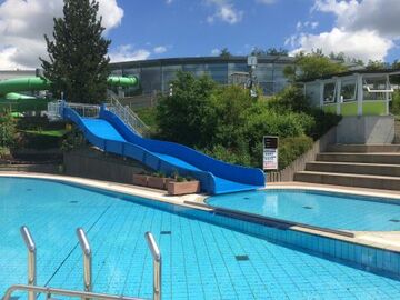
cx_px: 200
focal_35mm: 29
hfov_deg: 61.7
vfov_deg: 48.2
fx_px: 335
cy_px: 150
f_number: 2.2
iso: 32
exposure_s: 1/2564
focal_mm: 4.15
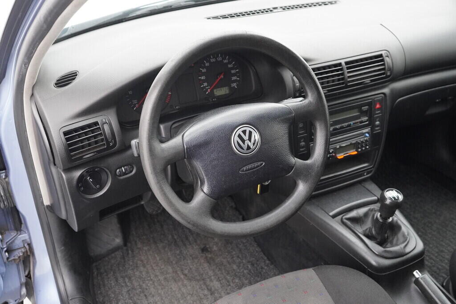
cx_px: 228
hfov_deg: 53.1
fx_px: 456
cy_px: 152
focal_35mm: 36
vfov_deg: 36.9
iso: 3200
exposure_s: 1/160
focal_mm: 24
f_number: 4
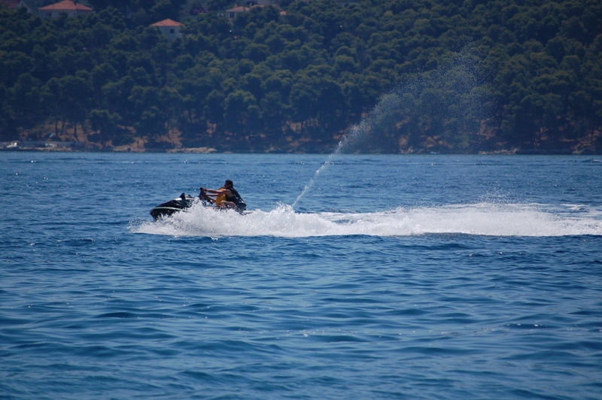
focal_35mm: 300
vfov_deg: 4.6
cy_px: 200
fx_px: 5012
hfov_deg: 6.9
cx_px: 301
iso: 220
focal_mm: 200
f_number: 5.6
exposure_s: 1/500
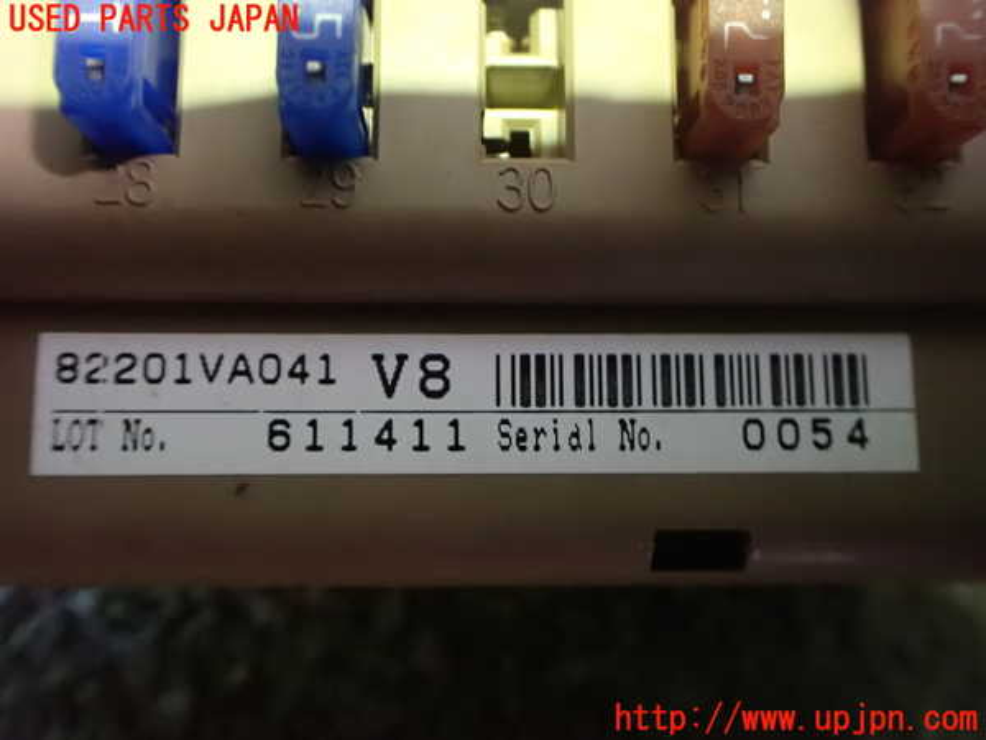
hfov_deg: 60.0
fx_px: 855
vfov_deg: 46.8
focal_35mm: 30
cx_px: 493
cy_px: 370
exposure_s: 1/15
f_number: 2.3
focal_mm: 5.4
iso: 1600
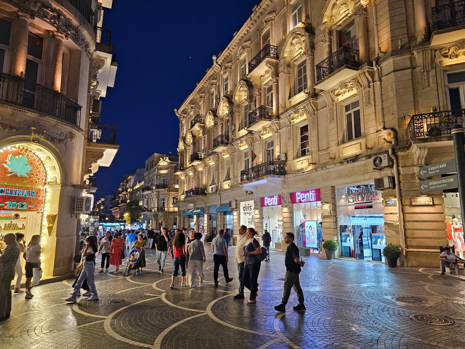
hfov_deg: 73.9
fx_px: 309
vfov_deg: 58.9
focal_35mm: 23
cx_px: 232
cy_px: 174
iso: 500
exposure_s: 1/100
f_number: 1.7
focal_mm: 6.3
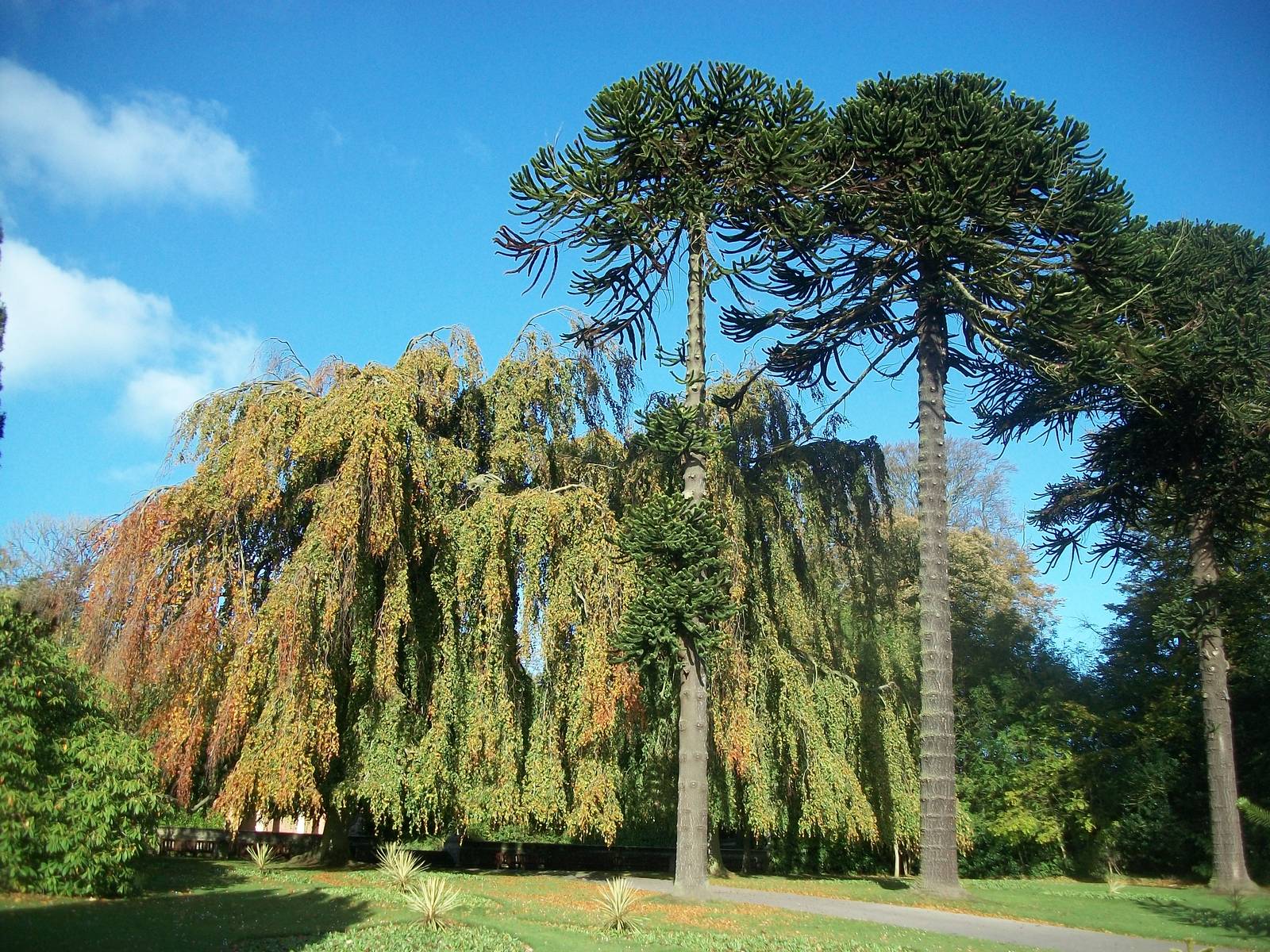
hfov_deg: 56.8
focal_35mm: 32
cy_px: 476
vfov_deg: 44.2
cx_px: 635
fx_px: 1174
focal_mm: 5.7
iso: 80
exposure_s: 1/640
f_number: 2.9
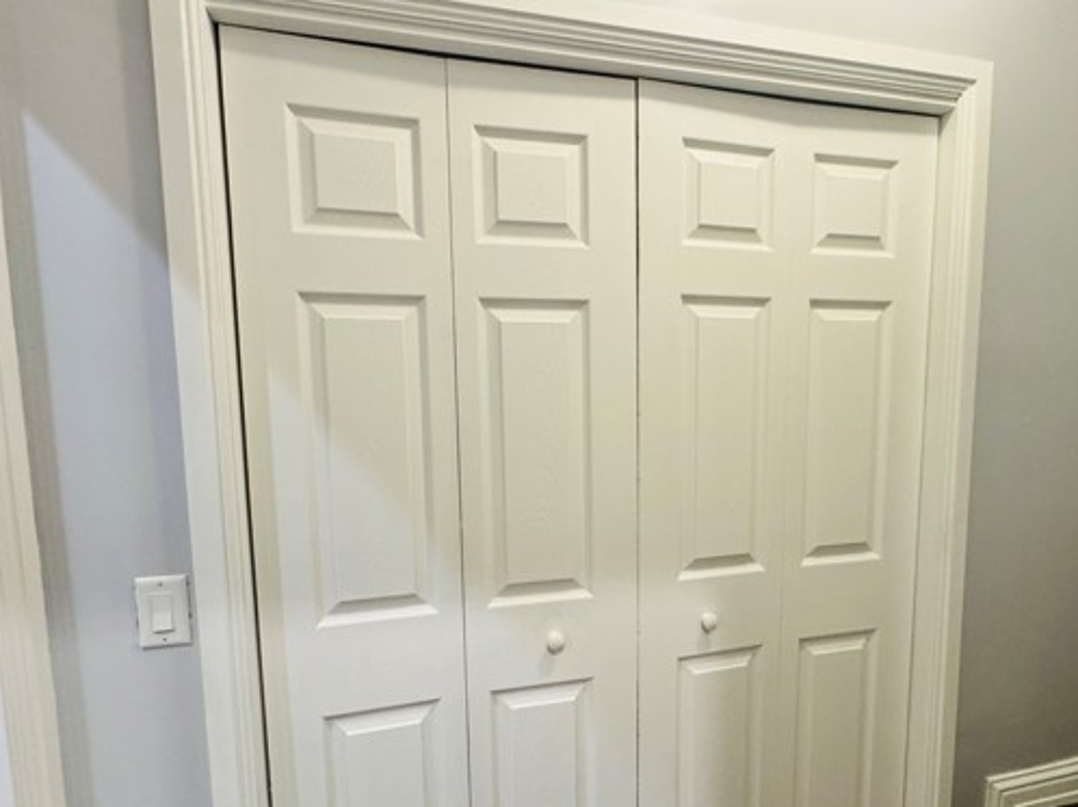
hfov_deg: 87.7
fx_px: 560
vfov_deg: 71.3
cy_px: 448
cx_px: 561
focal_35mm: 18
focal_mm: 2.22
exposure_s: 1/60
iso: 250
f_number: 2.2
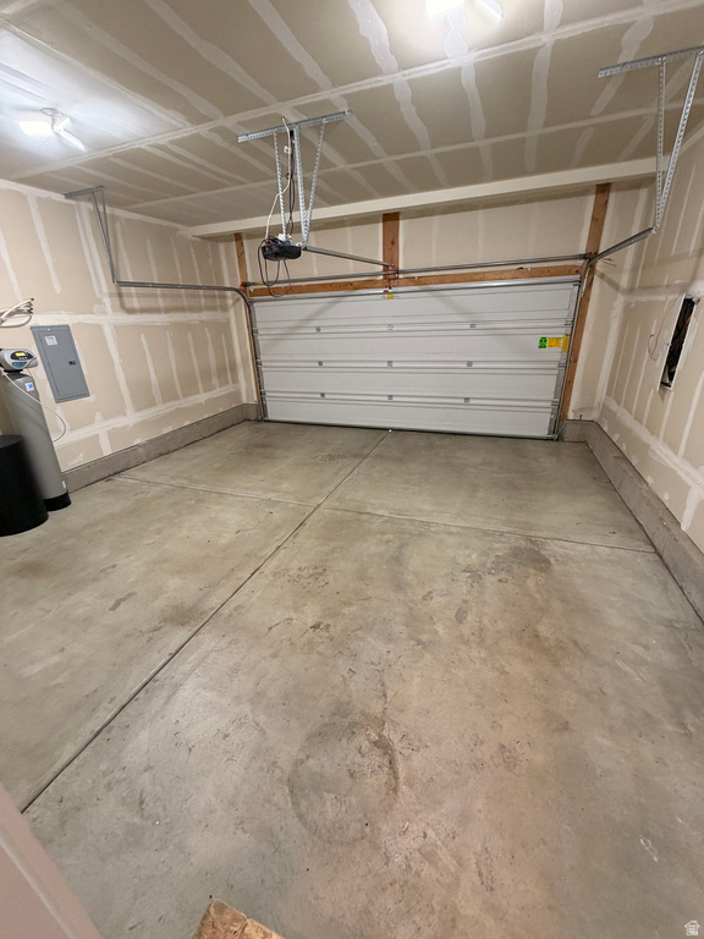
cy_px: 470
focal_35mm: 14
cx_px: 352
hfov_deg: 85.7
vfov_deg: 102.1
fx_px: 380
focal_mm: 2.22
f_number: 2.2
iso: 250
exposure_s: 1/60
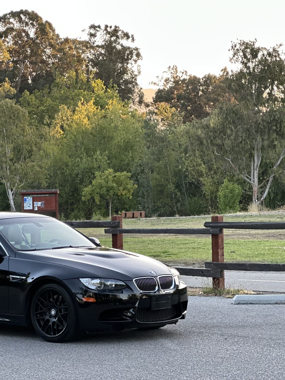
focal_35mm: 103
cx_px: 32
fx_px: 1131
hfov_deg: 14.2
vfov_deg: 19.1
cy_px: 190
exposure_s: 1/121
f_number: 2.8
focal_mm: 9
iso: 160
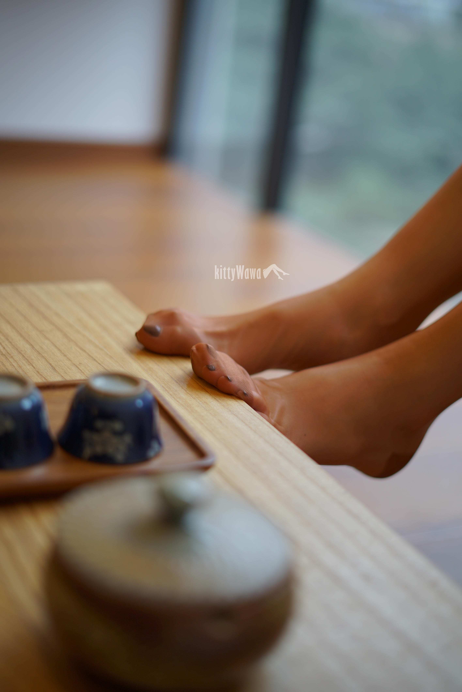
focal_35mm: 50
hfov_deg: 27.0
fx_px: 961
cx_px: 231
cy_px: 346
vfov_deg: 39.6
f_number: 1.8
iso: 100
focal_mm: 50
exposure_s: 1/60
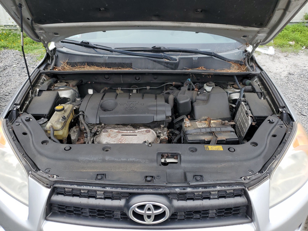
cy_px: 116
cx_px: 154
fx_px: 231
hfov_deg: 67.3
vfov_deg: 53.1
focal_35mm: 26
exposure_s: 1/500
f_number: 1.5
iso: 50
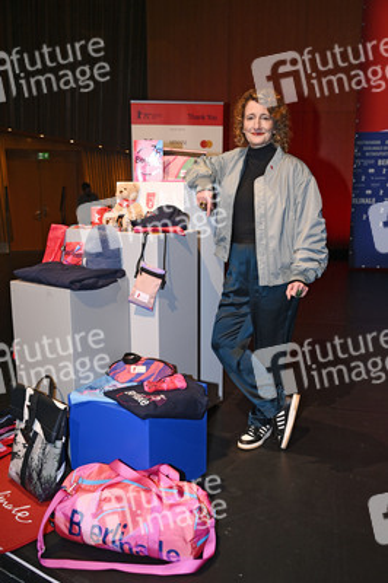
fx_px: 551
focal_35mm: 34
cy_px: 292
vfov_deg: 55.8
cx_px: 194
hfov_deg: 38.8
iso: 500
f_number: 5
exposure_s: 1/80
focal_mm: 34
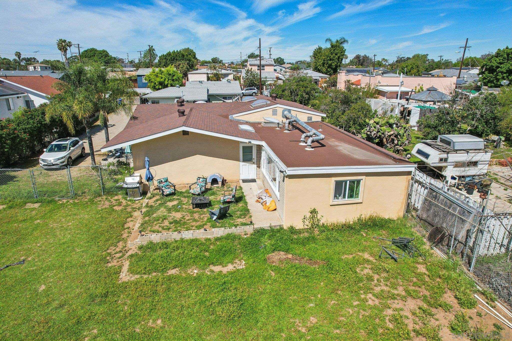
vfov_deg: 57.2
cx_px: 256
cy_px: 170
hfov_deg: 78.6
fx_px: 313
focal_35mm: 22
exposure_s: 1/1000
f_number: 2.8
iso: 110
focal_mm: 8.4
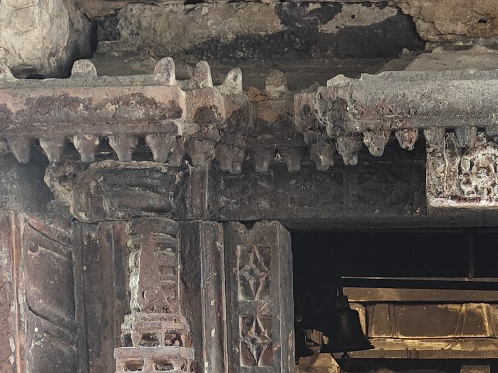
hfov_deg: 22.0
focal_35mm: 87
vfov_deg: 15.6
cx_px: 446
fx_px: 1251
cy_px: 563
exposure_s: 1/50
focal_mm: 5.59
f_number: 1.8
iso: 160
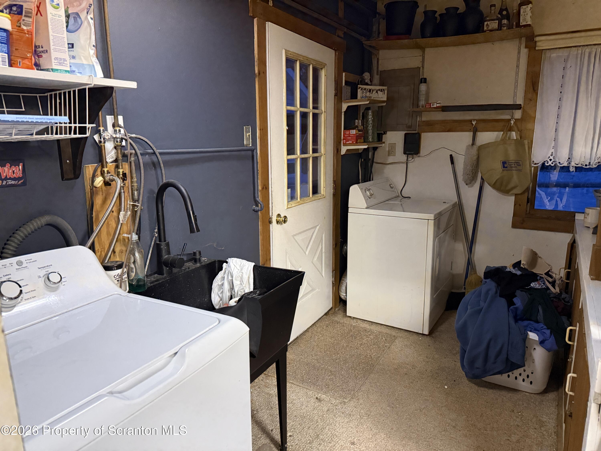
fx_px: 417
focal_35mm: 24
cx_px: 300
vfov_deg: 56.8
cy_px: 226
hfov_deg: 71.6
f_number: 1.78
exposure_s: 1/36
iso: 640
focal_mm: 6.76
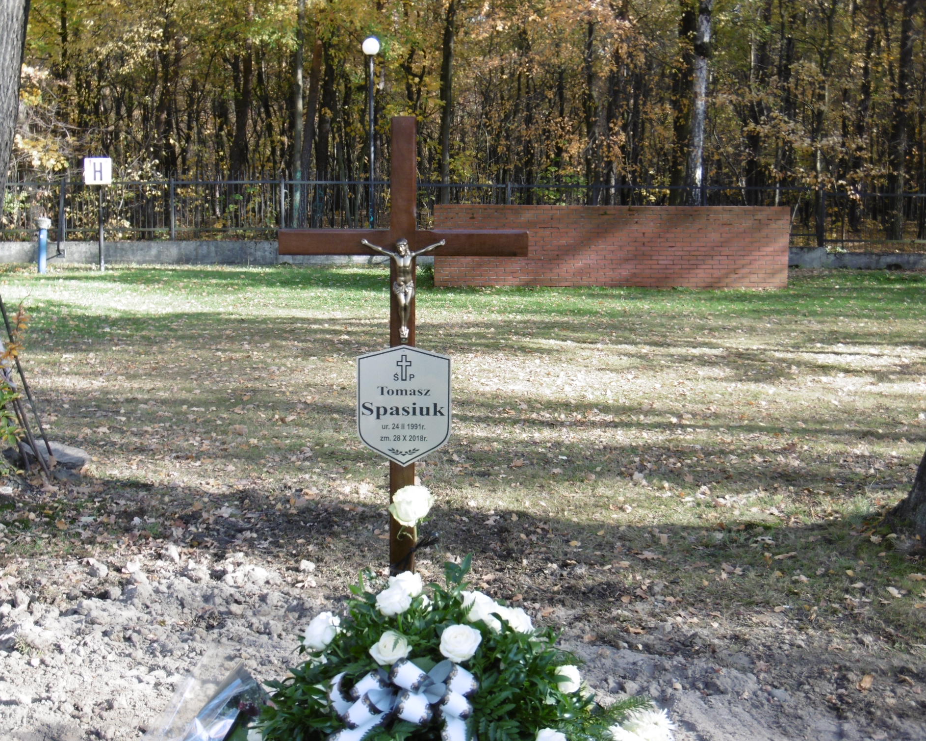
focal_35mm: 54
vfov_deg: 28.1
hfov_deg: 34.7
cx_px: 428
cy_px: 371
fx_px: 1480
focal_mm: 9.2
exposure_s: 1/80
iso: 100
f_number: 4
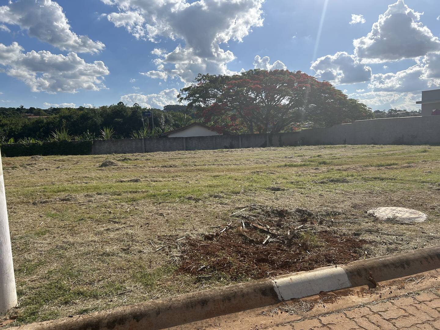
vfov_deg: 53.1
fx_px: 330
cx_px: 220
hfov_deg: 67.3
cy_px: 165
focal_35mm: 26
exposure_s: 1/6993
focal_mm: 5.7
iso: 50
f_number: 1.5
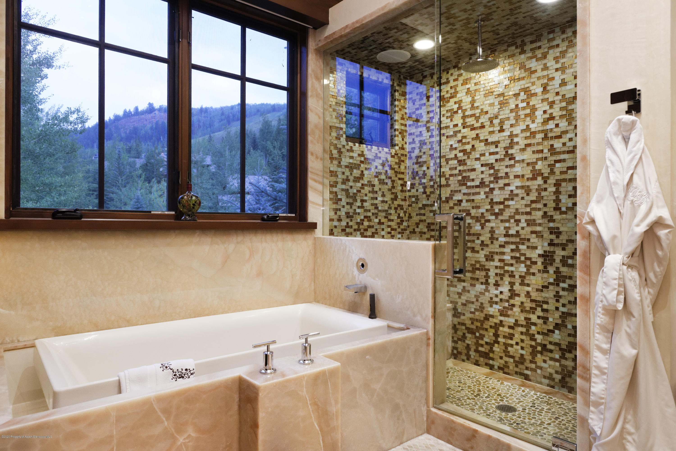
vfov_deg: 53.2
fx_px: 451
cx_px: 338
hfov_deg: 73.7
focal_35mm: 24
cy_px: 226
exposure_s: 1/80
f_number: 7.1
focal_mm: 24
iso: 4000
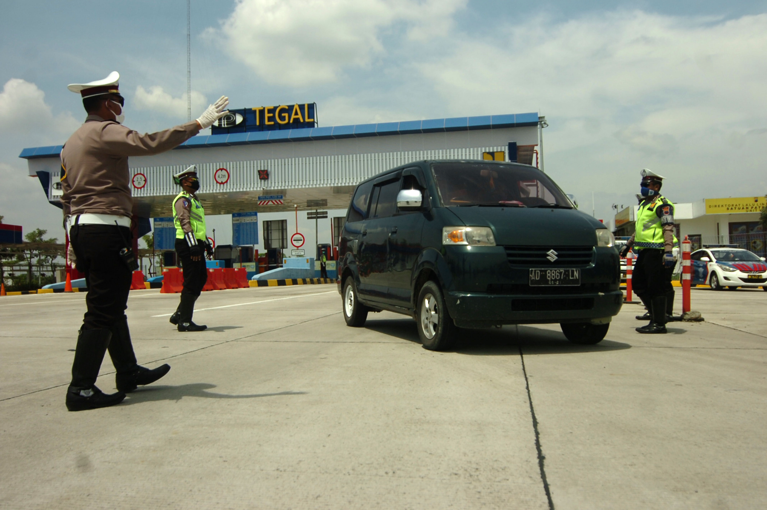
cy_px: 255
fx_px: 639
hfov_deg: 62.0
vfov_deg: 43.5
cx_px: 384
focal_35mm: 30
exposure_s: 1/4000
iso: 200
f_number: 4
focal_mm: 20
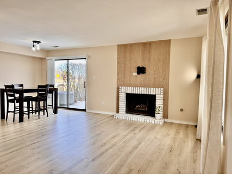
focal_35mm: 24
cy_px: 87
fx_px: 161
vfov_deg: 56.8
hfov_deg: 71.6
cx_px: 116
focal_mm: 6.76
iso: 100
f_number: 1.78
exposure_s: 1/120
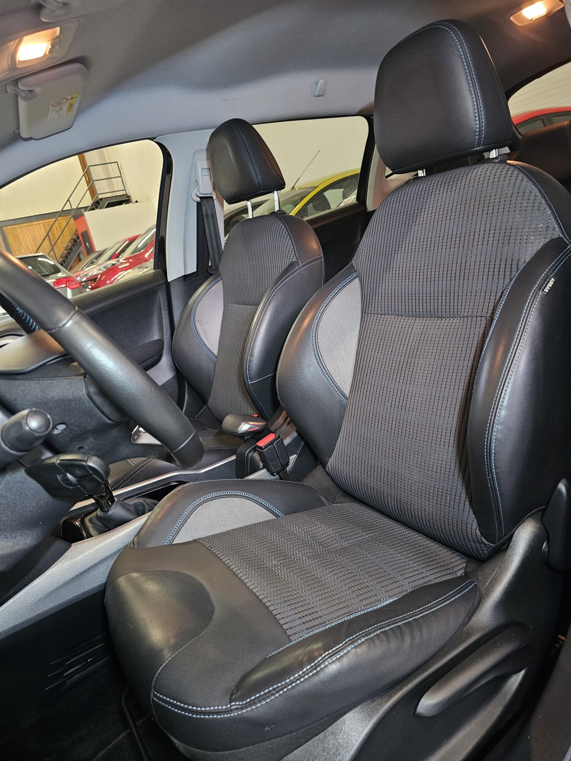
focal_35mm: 23
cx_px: 286
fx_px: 506
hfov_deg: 58.9
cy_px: 380
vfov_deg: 73.9
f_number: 1.7
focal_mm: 6.3
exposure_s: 1/25
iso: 640
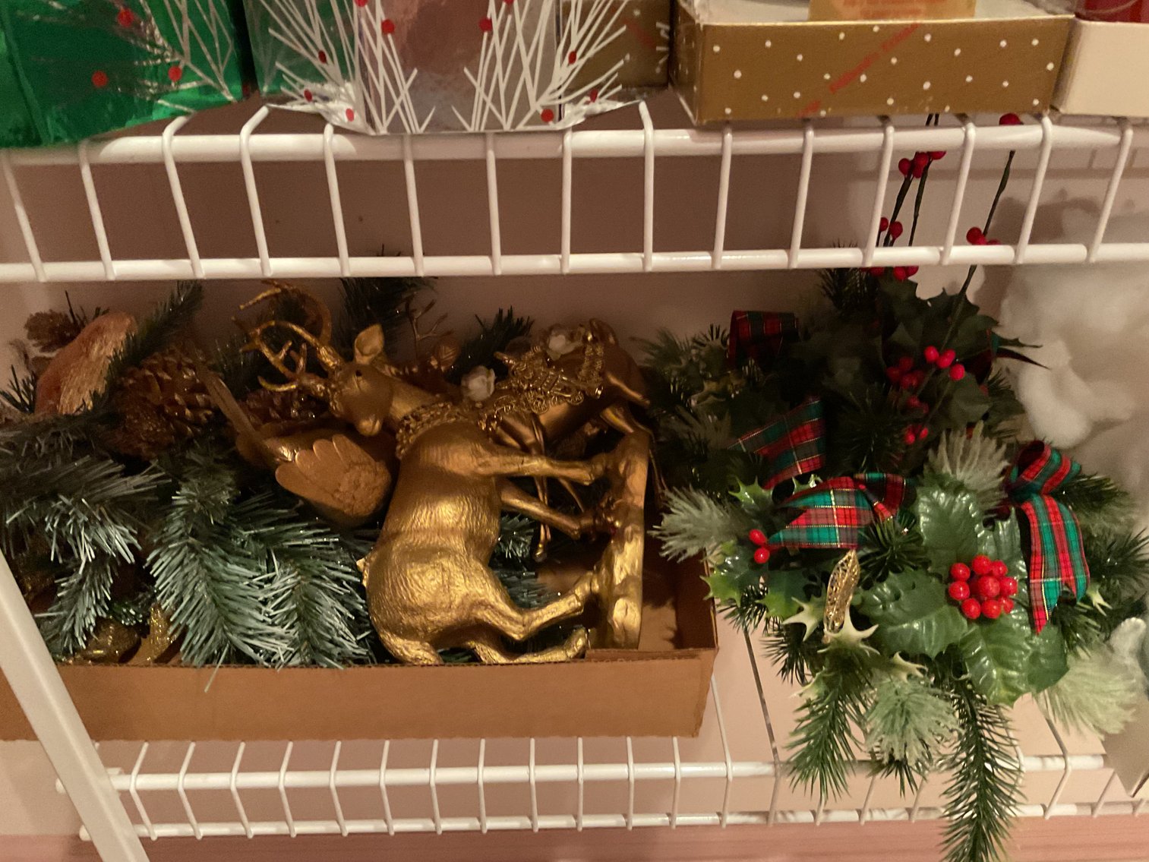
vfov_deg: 48.2
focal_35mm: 29
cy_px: 431
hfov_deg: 61.7
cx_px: 574
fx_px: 963
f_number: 1.8
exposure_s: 1/30
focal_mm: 3
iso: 500
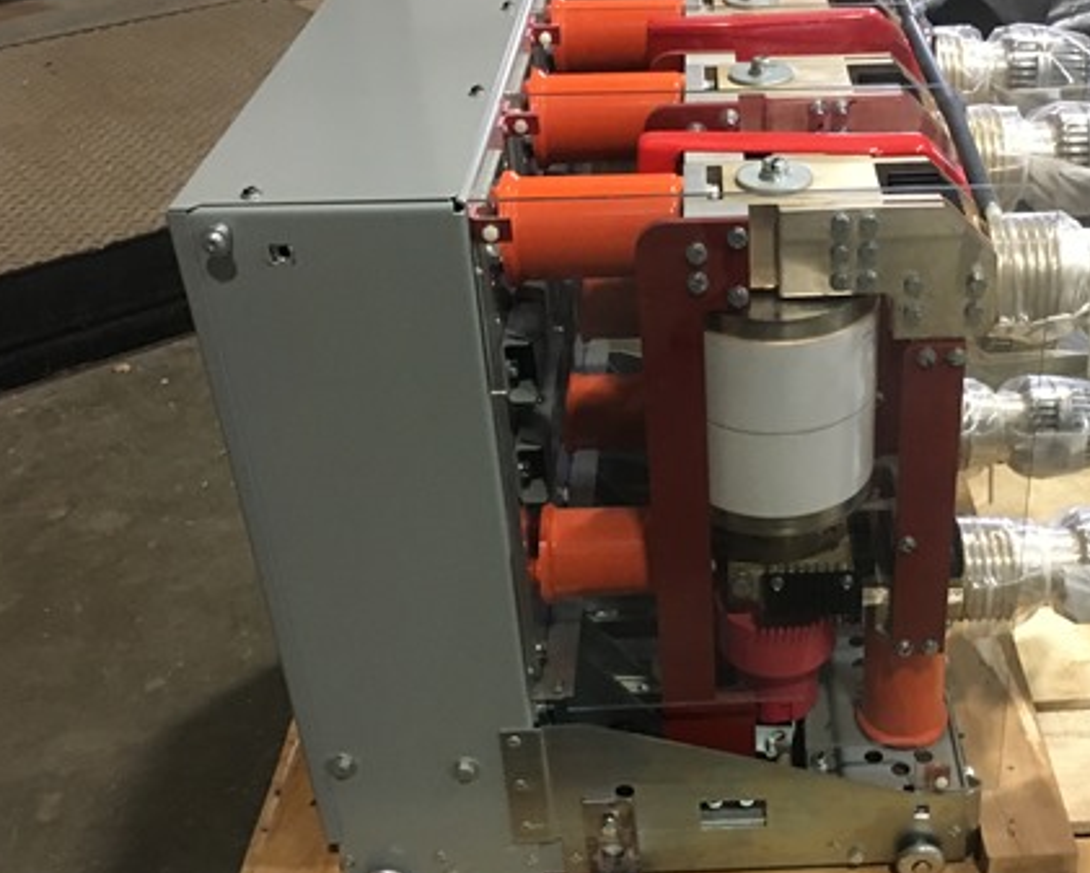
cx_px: 769
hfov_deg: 42.0
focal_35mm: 43
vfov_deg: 34.9
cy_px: 414
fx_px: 1387
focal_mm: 4.15
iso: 200
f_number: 2.2
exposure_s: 1/15
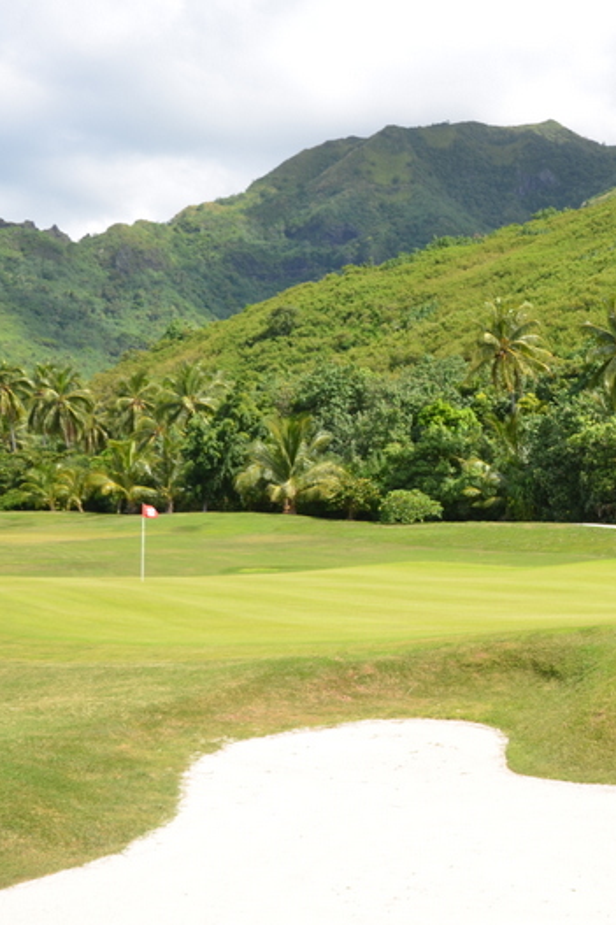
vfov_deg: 39.6
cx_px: 656
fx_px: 1284
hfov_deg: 25.3
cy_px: 462
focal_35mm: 50
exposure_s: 1/250
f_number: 8
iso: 100
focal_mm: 22
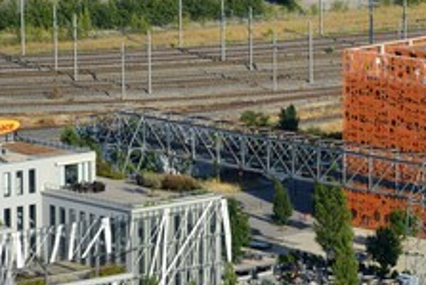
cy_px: 230
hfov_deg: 5.5
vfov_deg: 3.7
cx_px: 376
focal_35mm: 377
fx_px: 4464
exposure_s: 1/320
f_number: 13
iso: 200
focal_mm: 200
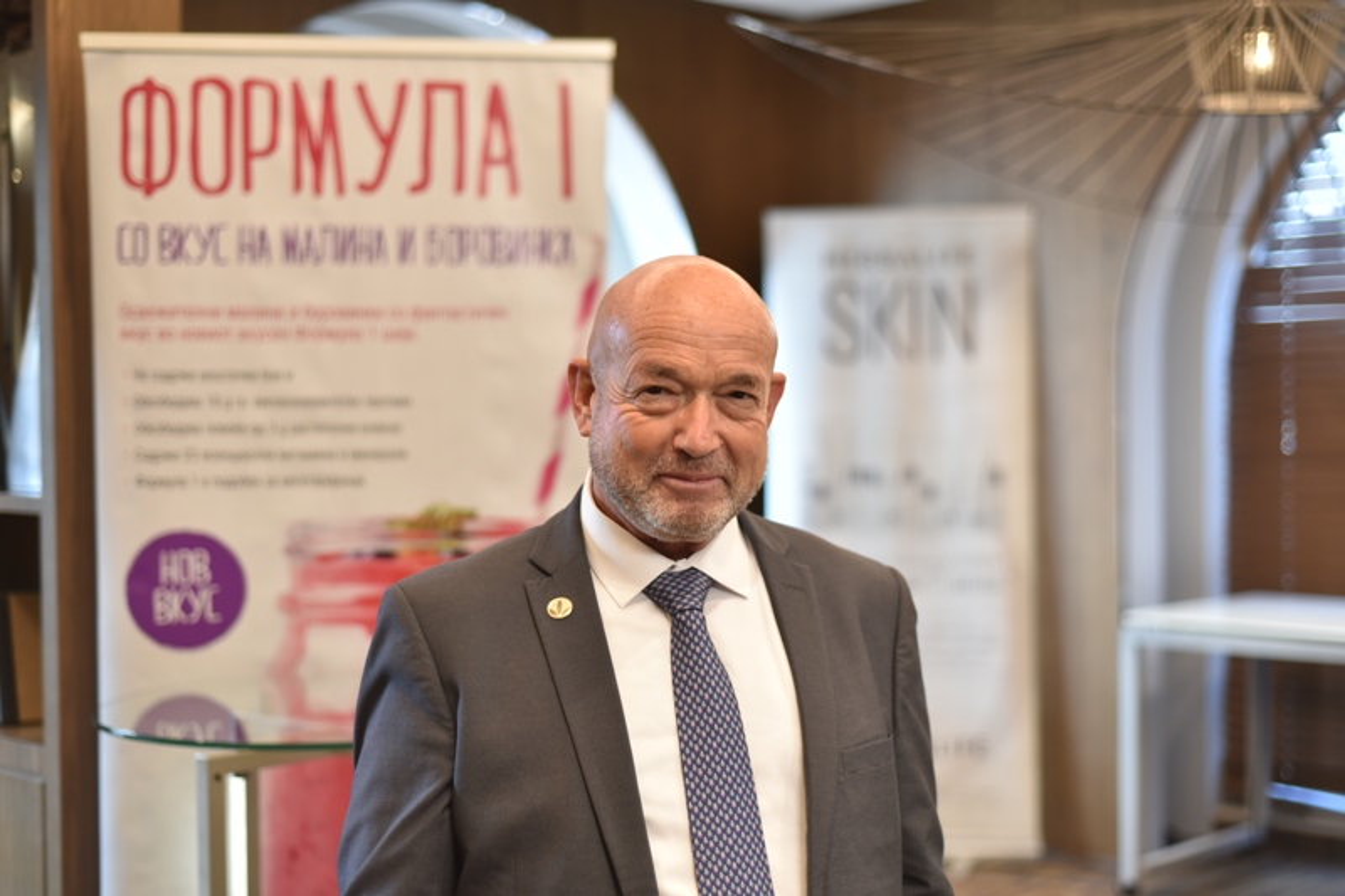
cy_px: 448
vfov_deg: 27.0
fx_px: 1868
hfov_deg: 39.6
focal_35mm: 50
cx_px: 672
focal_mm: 50
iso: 800
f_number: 2.2
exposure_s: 1/125
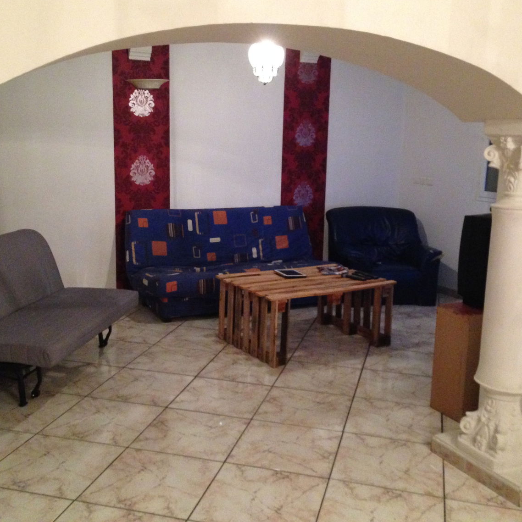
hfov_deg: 40.9
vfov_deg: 40.9
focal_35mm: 41
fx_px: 699
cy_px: 247
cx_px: 253
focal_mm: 4.12
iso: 500
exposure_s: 1/17
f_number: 2.4
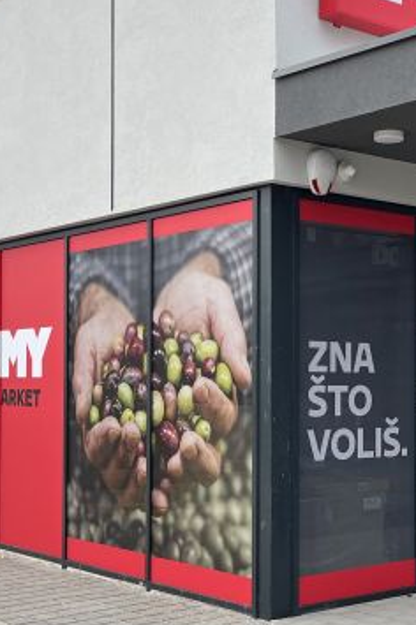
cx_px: 316
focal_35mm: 61
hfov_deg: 22.0
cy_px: 354
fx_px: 1059
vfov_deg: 32.9
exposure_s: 1/787
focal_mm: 5.1
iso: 50
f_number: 1.6
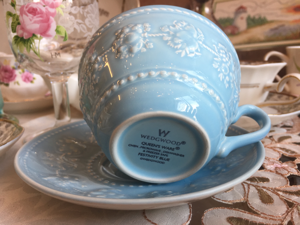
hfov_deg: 61.7
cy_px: 112
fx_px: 251
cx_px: 150
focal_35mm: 29
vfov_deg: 48.2
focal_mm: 4.15
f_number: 2.2
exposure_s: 1/50
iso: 40
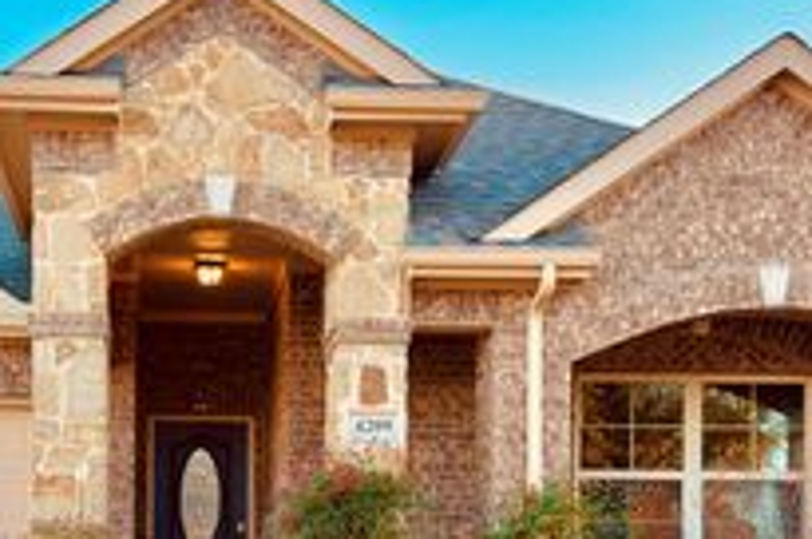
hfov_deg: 32.4
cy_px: 557
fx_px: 1374
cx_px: 226
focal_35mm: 61
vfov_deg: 21.3
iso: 100
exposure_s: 1/228
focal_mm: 6.76
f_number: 1.78
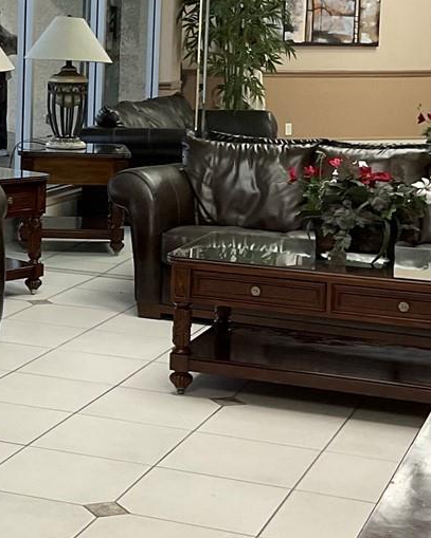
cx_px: -11
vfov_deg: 21.3
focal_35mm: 89
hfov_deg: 16.9
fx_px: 1420
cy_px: 142
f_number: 1.8
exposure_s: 1/120
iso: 50
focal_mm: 3
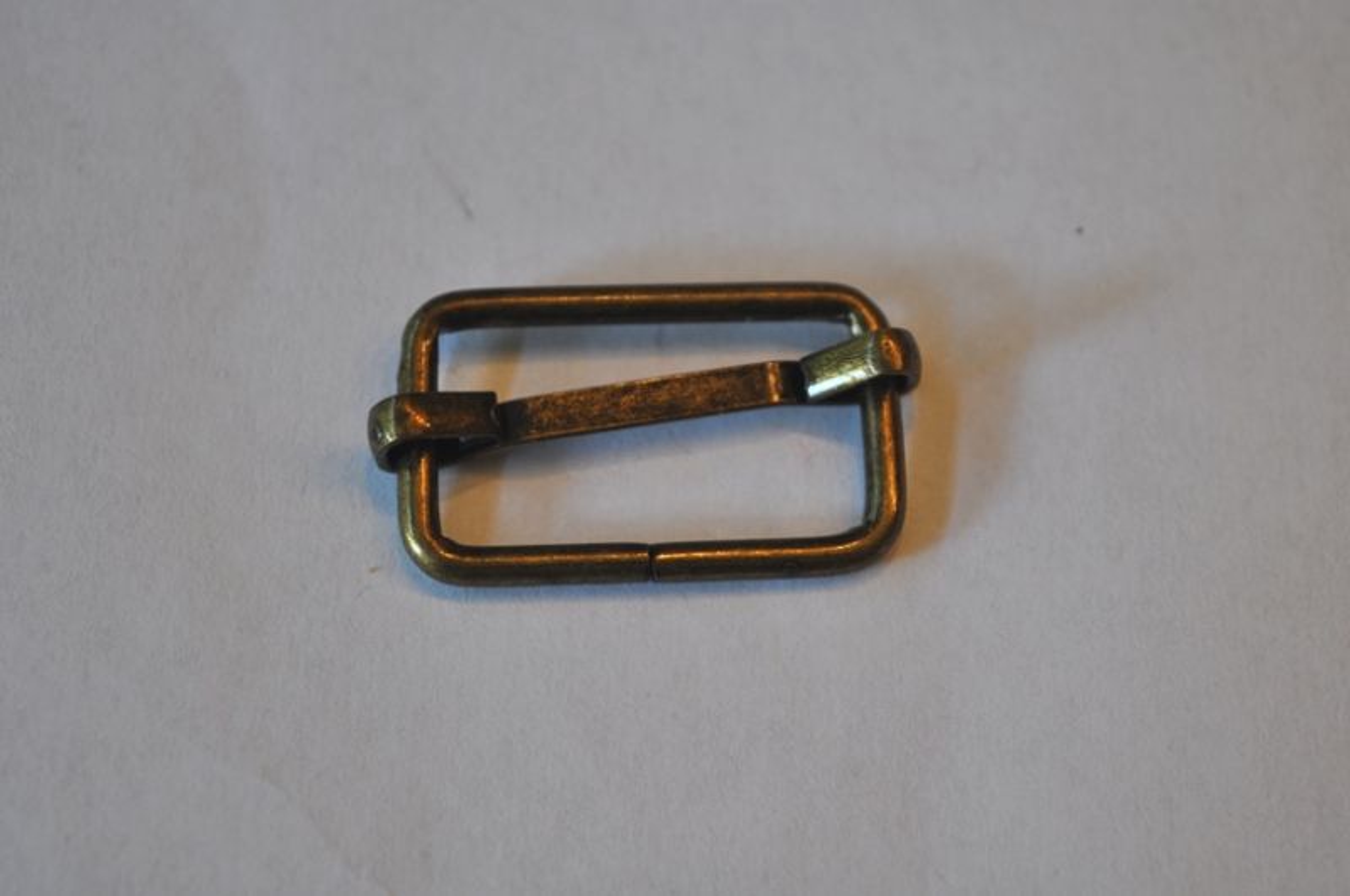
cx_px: 675
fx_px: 3089
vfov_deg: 16.5
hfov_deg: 24.7
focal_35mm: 82
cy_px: 448
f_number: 5.6
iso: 450
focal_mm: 55
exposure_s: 1/60
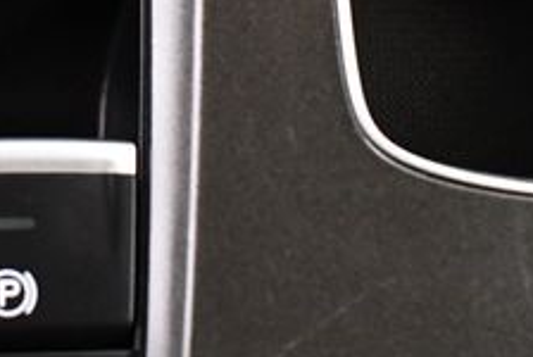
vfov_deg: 13.2
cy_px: 12
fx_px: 1527
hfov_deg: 19.2
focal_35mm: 103
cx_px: -7
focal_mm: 18
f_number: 3.5
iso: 3200
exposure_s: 1/100
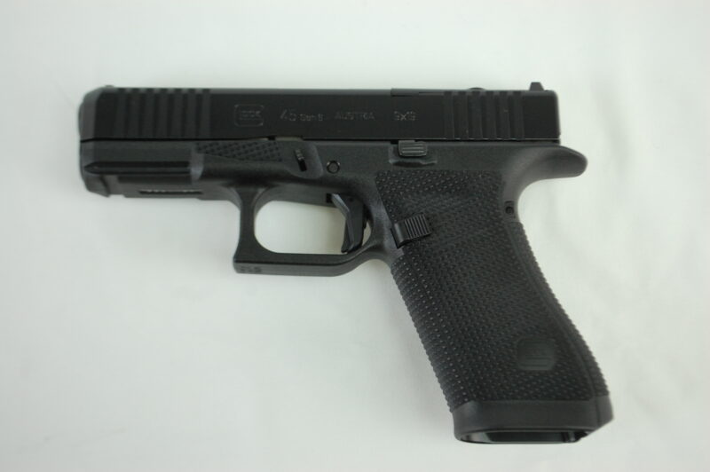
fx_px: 1182
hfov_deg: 33.4
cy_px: 236
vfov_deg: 22.6
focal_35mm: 60
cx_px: 355
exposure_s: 1/30
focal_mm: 40
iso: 560
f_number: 5.3
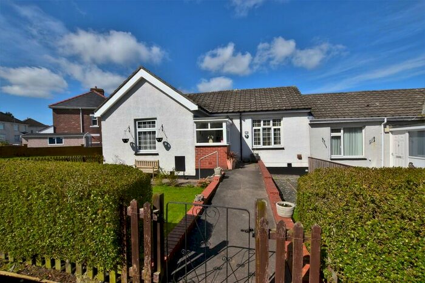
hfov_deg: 100.4
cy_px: 142
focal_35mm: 15
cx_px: 212
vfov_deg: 77.4
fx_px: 177
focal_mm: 10
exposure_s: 1/200
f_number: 13
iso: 100
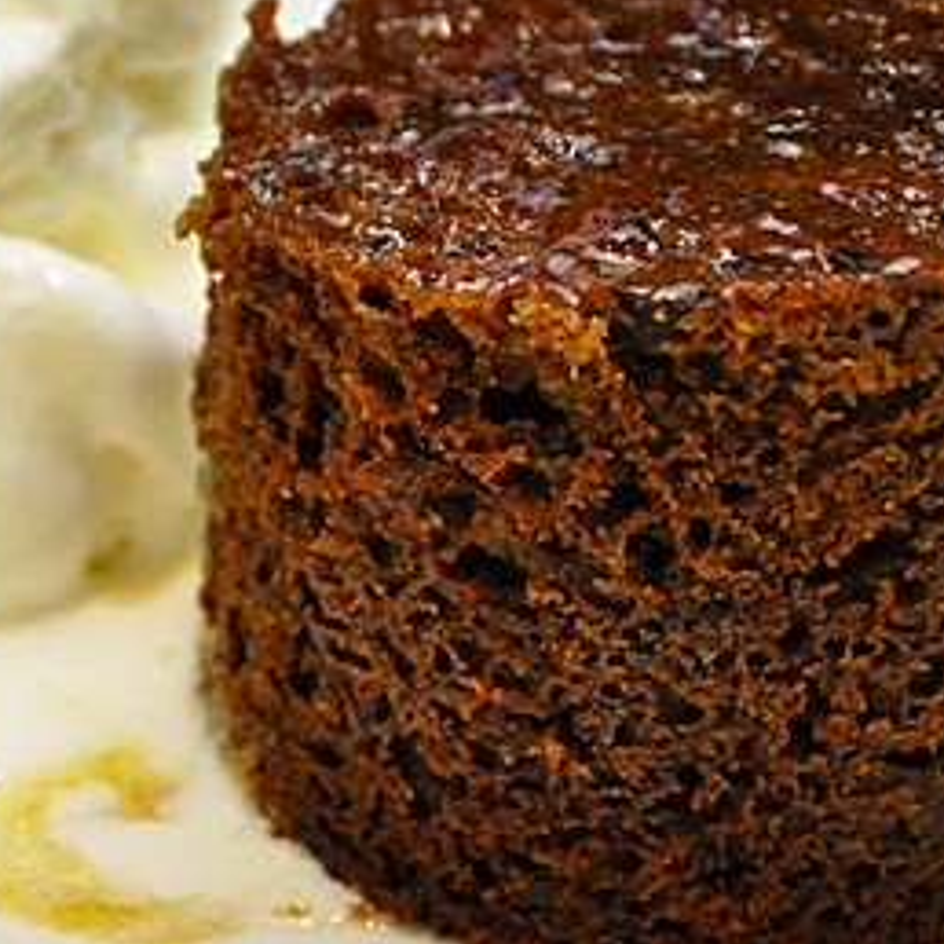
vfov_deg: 5.2
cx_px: 201
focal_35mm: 337
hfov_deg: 5.2
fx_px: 10400
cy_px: 395
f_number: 5.6
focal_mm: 105
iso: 2000
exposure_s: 1/60
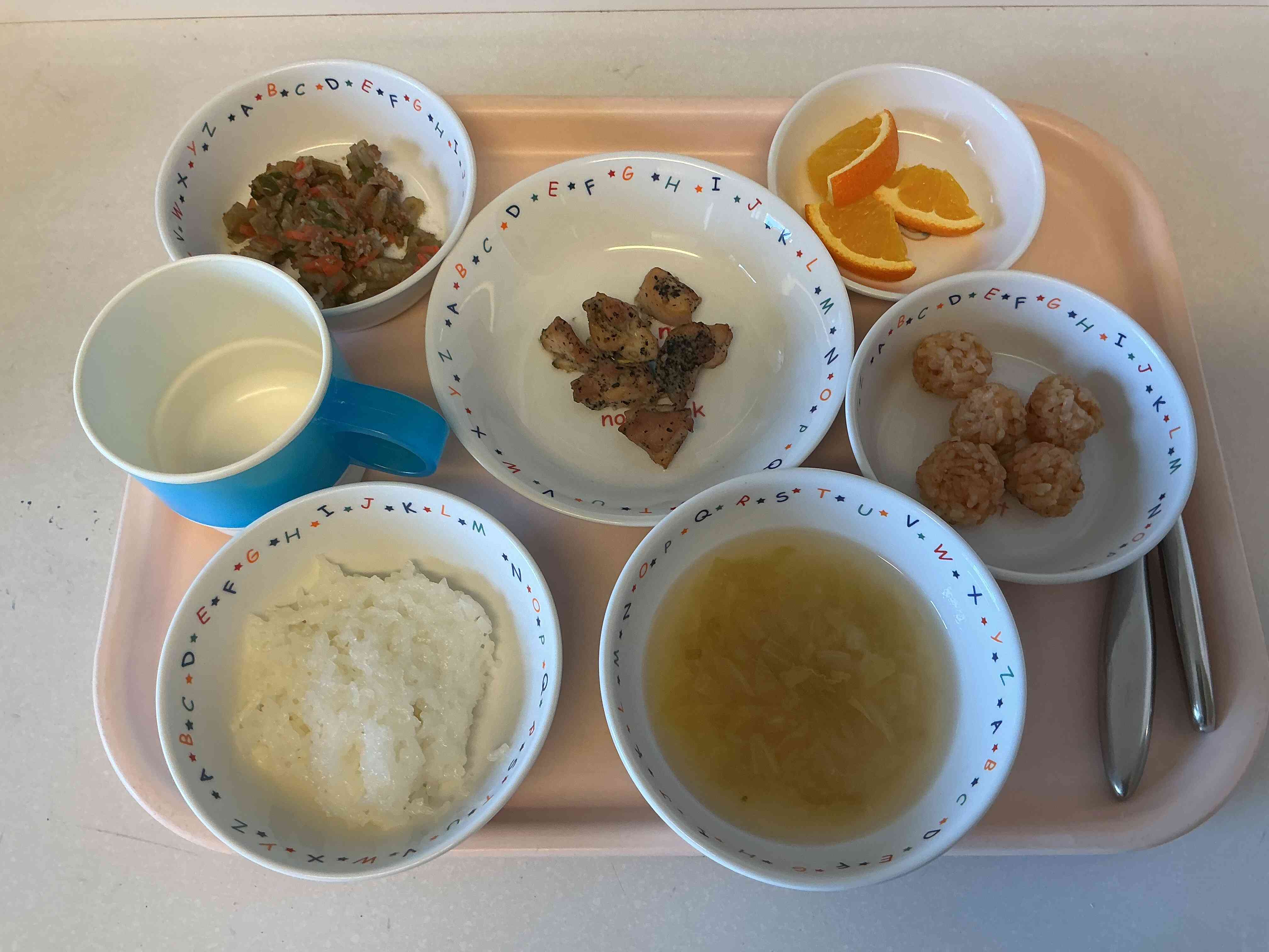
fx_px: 1063
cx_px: 634
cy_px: 476
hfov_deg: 61.7
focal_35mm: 29
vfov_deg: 48.2
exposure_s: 1/60
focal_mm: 3
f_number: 1.8
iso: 50
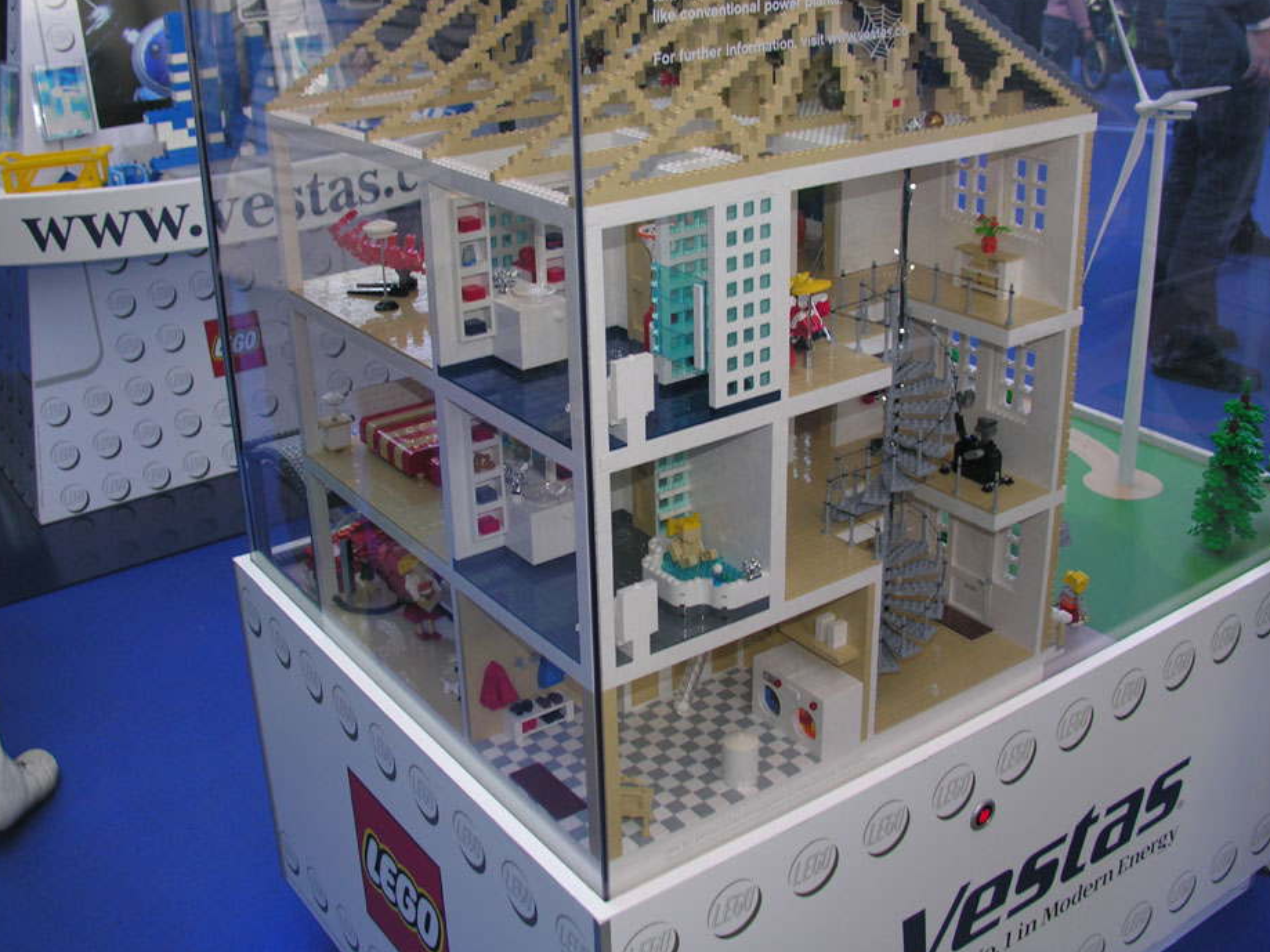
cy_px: 435
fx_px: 1431
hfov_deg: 47.9
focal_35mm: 39
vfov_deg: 36.8
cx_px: 605
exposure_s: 1/30
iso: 50
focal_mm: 8.9
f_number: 2.8
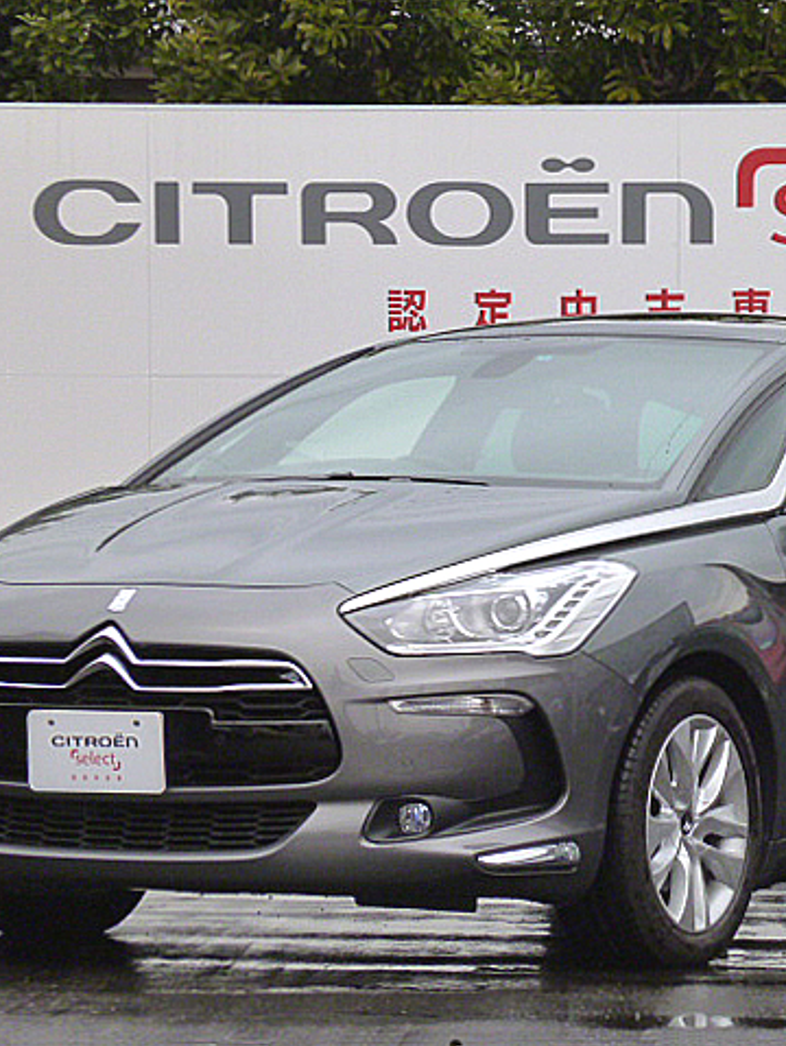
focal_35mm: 184
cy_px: 520
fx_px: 5563
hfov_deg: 8.1
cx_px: 567
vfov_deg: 10.7
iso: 400
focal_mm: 21.5
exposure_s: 1/125
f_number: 6.4
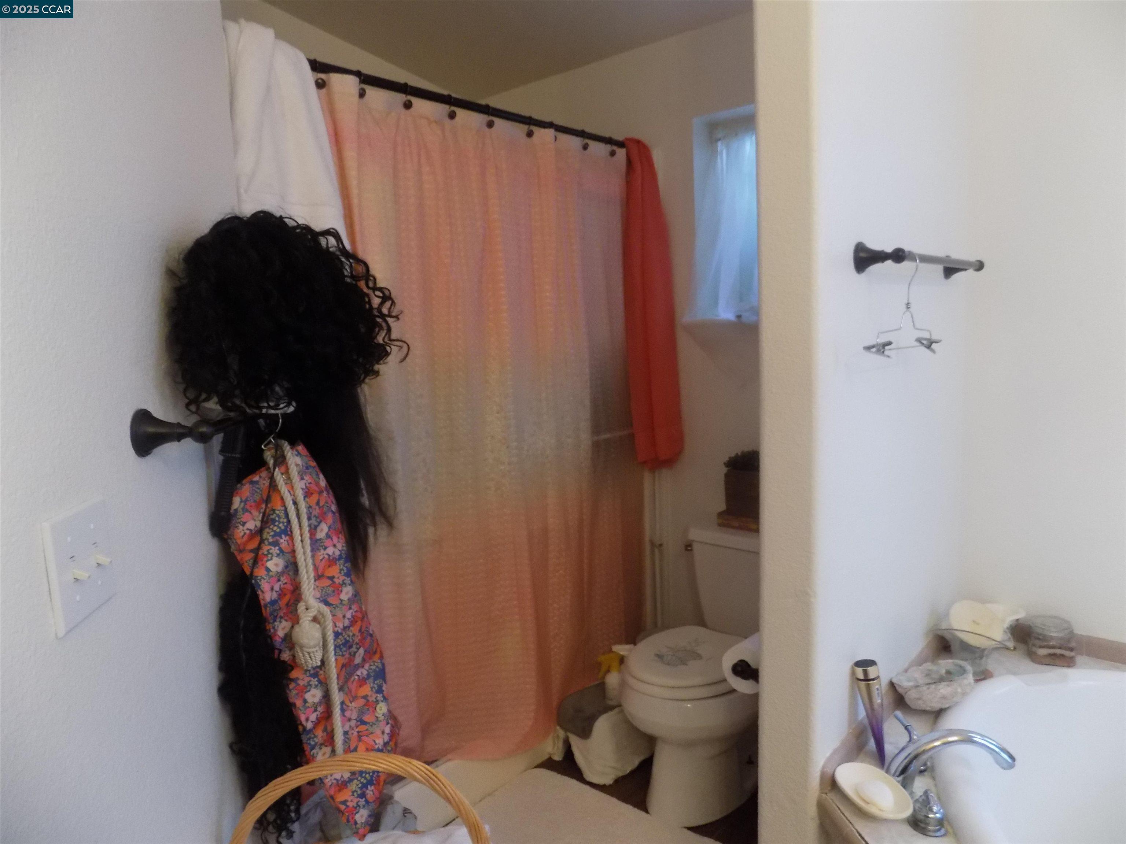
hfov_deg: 73.9
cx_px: 563
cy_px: 422
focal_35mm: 23
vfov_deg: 58.9
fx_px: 748
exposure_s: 1/30
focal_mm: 4
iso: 320
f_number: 3.1
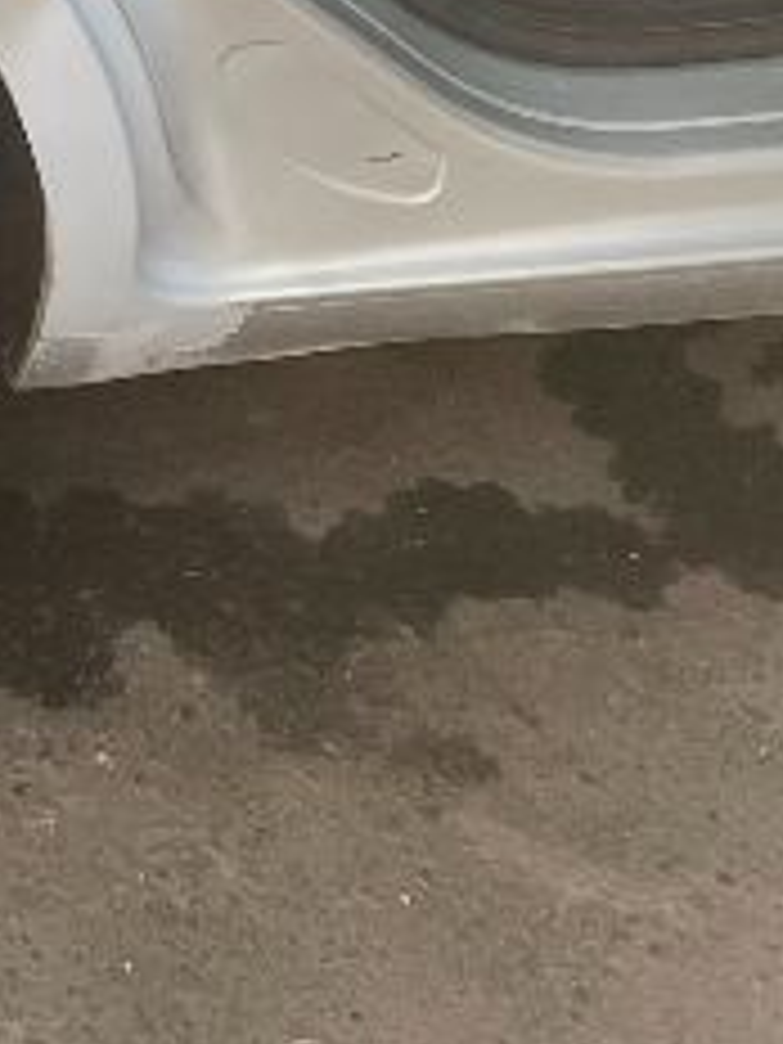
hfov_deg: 12.3
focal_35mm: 115
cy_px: -711
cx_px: -364
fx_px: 3468
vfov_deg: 15.3
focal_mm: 4.2
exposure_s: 1/202
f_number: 1.6
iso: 32
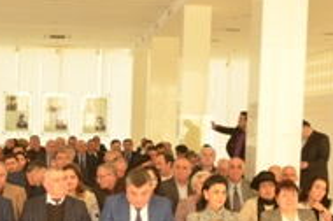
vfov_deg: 17.3
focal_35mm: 78
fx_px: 720
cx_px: 60
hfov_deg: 25.5
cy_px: 170
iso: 500
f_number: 6.3
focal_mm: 22
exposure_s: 1/80
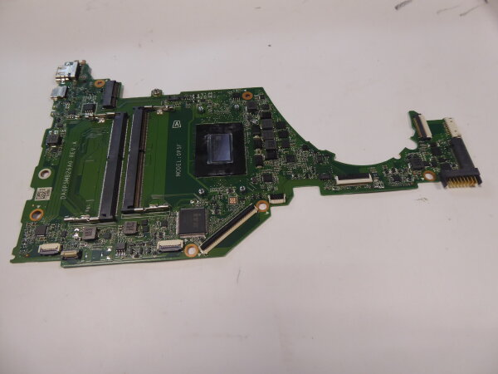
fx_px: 360
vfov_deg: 54.9
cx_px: 249
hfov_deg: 69.4
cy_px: 187
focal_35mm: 25
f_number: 3.3
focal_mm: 4.3
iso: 200
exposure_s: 1/60
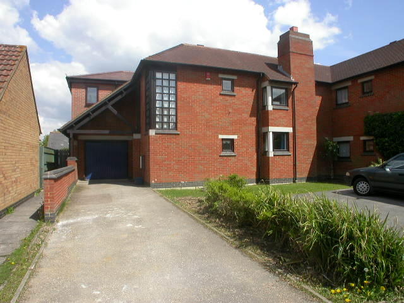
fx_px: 443
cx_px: 202
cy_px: 152
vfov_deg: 37.7
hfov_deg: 49.0
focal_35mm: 38
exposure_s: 1/290
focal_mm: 7.85
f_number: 7.5
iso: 100
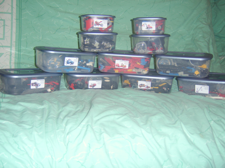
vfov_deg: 45.4
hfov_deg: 58.4
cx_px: 112
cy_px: 84
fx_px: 201
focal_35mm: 31
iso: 141
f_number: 2.7
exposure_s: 1/30
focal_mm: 8.13
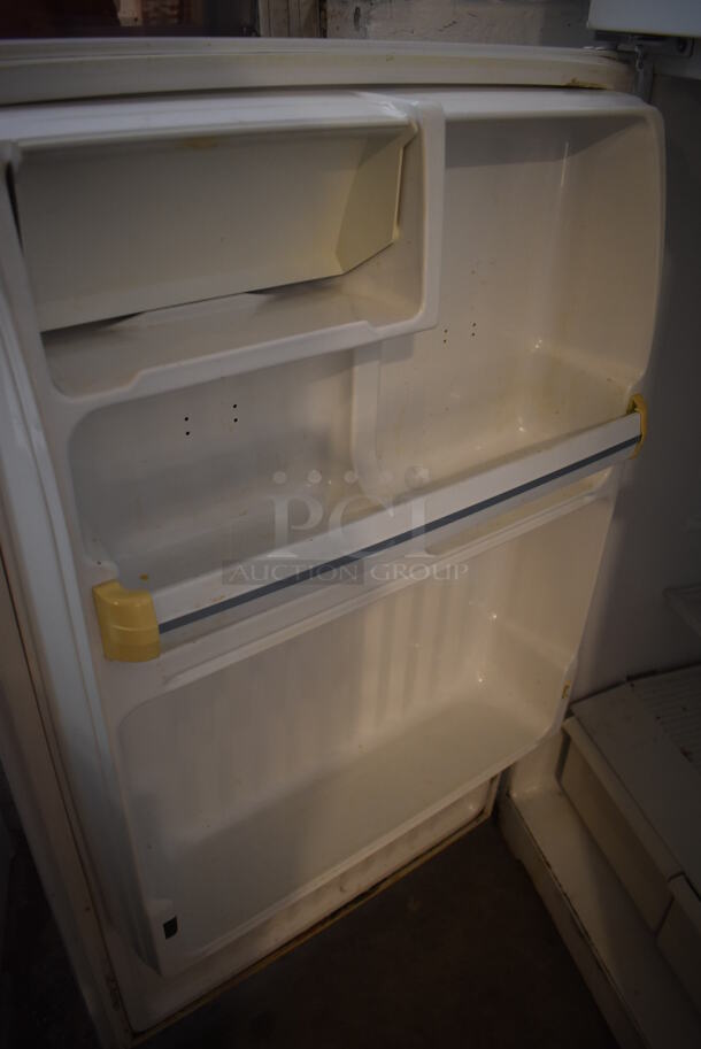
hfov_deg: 48.0
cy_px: 524
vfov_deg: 67.3
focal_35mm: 27
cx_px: 350
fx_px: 787
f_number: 3.5
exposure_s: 1/200
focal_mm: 18
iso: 800
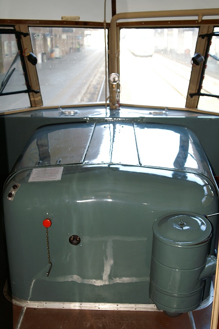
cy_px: 164
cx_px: 110
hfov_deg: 31.8
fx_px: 384
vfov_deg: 46.4
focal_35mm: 42
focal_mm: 28
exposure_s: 1/125
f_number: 3.5
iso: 400
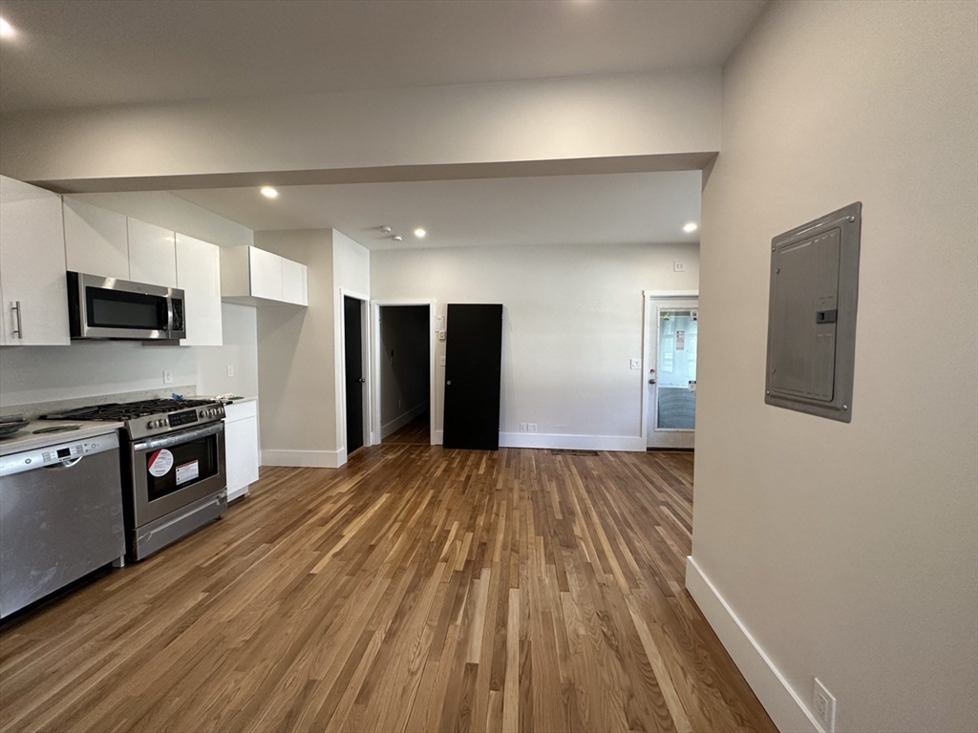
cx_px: 489
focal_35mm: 14
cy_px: 366
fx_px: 396
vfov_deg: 85.7
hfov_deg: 102.1
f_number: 2.2
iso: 200
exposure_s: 1/120
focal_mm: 2.22
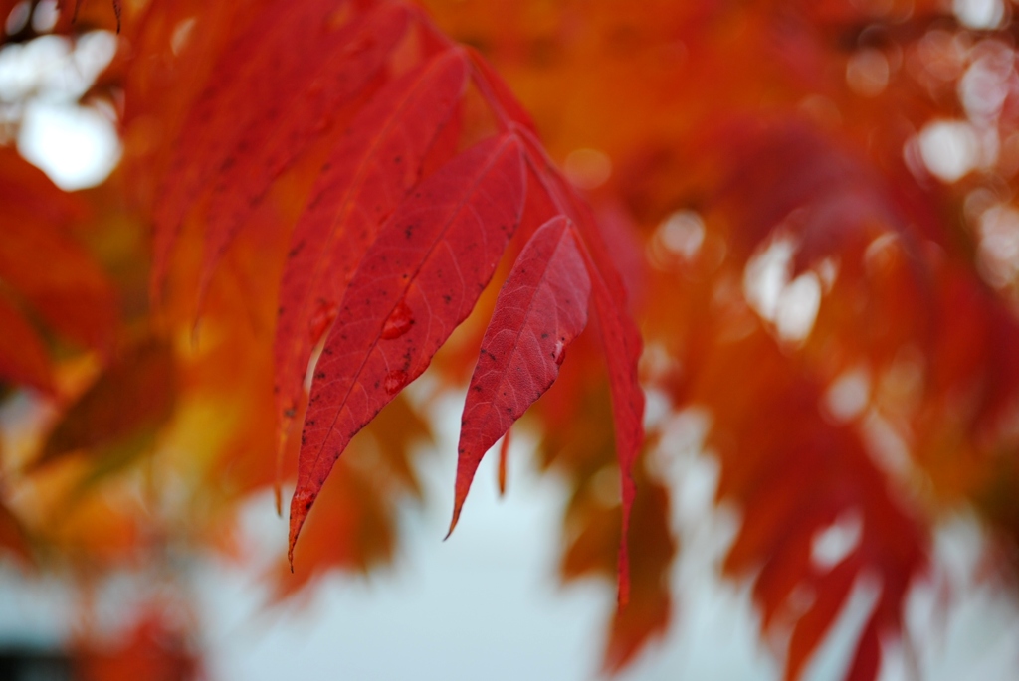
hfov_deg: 33.4
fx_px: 1700
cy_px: 340
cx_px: 510
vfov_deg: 22.7
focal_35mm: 60
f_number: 5.3
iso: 100
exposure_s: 1/250
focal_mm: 40
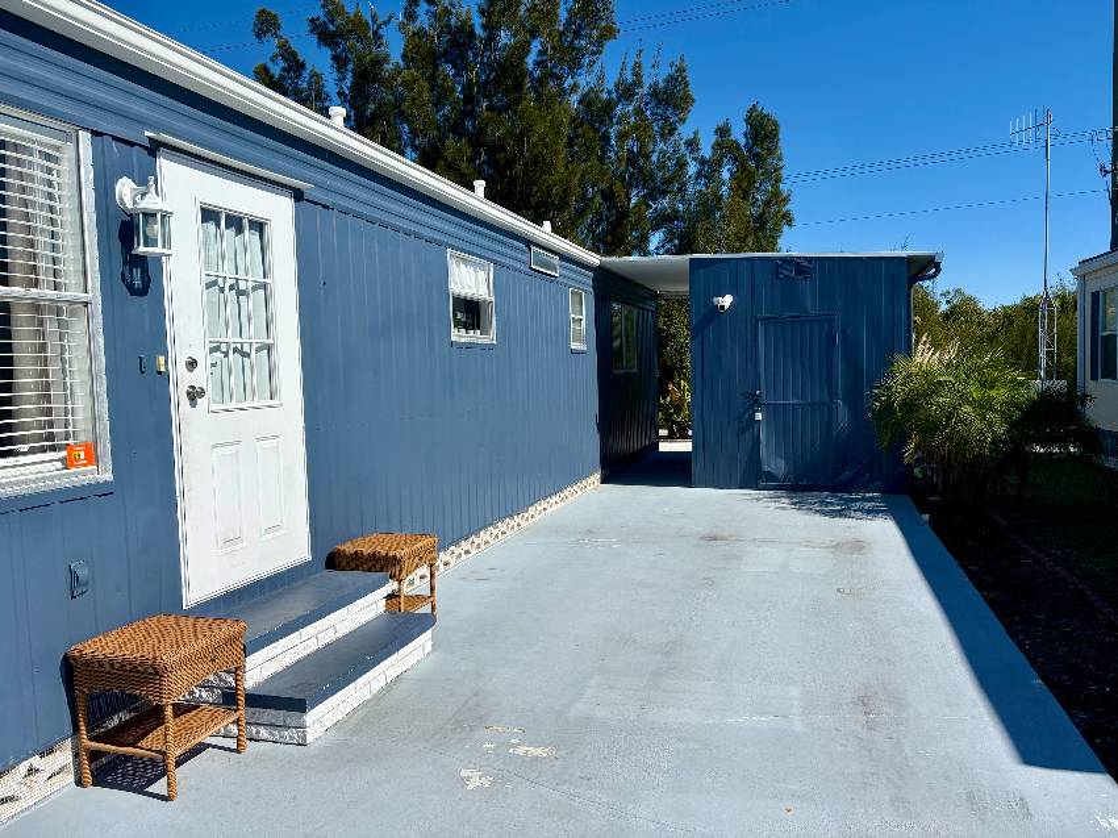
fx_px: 839
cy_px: 419
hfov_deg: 67.3
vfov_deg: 53.0
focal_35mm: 26
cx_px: 559
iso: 50
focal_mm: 5.96
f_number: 1.6
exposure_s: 1/7813
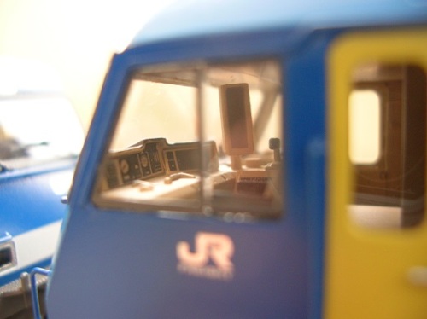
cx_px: 214
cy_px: 160
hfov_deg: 52.7
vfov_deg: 40.6
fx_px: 431
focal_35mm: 35
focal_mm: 5.8
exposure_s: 1/7.1
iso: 95
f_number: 2.8
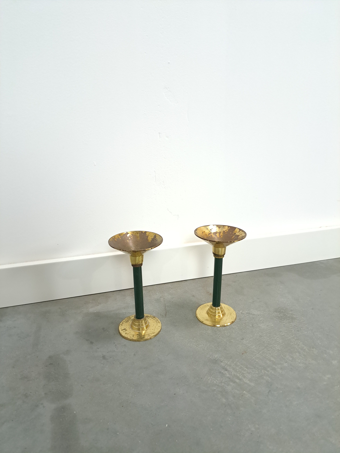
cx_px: 170
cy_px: 226
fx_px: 314
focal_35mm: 24
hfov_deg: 56.8
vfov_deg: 71.6
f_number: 1.8
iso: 400
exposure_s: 1/50
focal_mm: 5.23
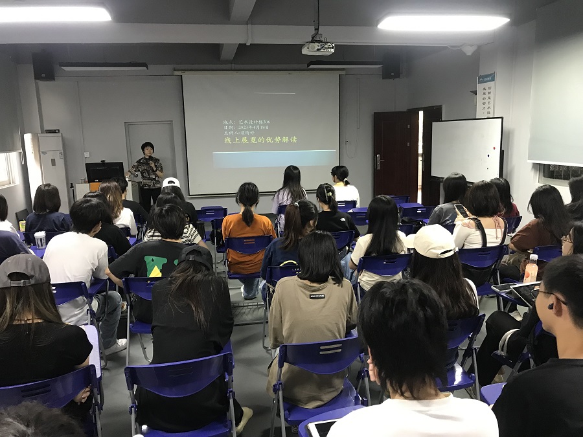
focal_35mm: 28
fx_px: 472
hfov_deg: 63.4
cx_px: 292
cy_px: 218
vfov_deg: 49.7
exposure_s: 1/17
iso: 100
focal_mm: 3.99
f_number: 1.8
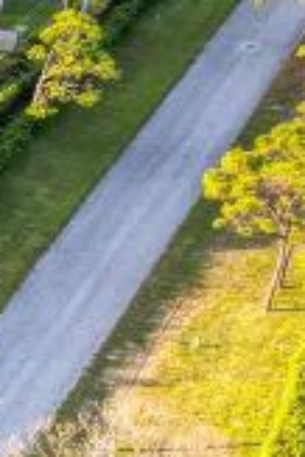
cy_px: 404
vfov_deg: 13.0
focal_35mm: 157
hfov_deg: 6.2
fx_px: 1991
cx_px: -1116
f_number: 1.7
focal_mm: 6.7
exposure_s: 1/350
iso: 120
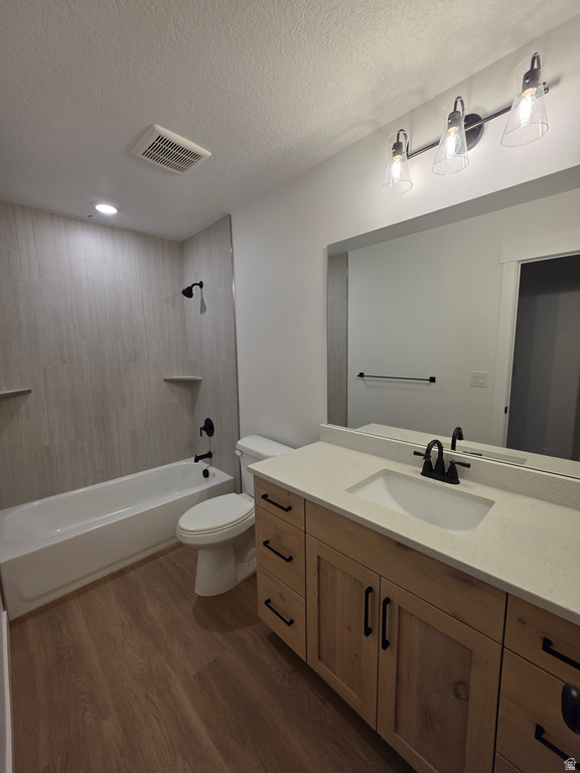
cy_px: 386
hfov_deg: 89.9
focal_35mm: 13
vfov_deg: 106.2
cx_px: 290
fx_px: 290
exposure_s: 1/120
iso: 50
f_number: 1.9
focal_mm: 2.2
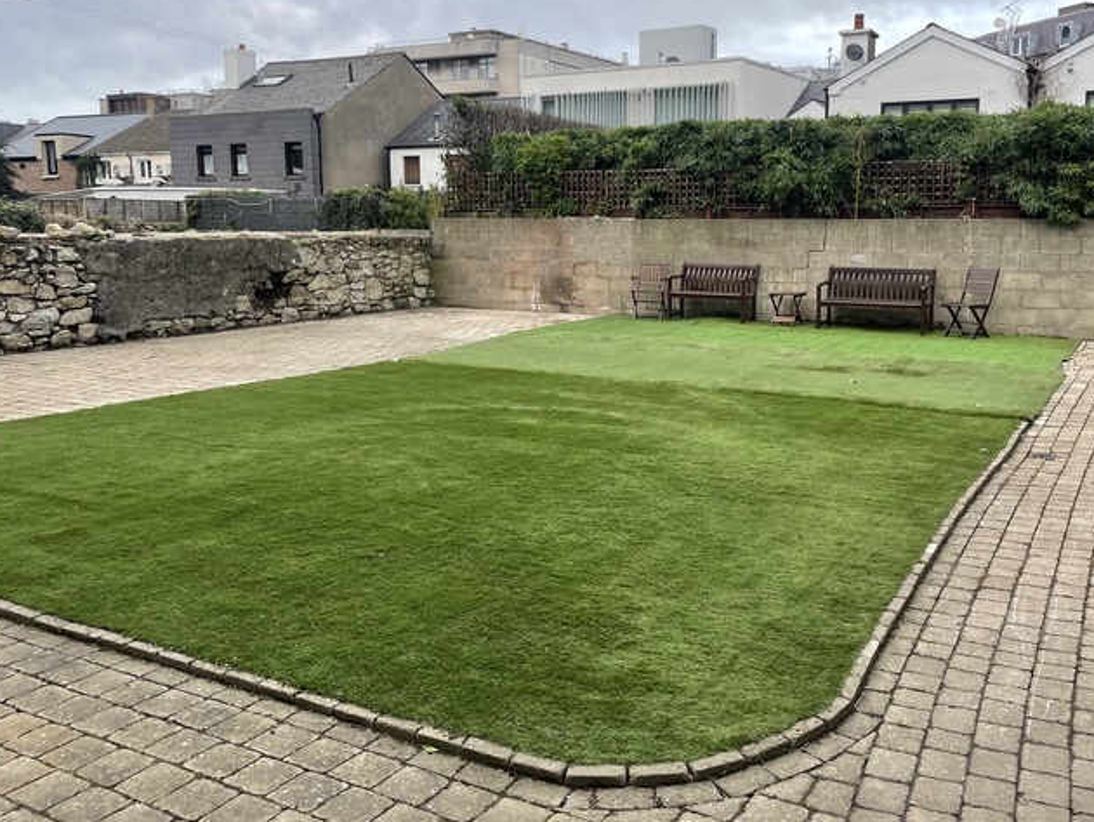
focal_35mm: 33
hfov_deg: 55.2
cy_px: 372
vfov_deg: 42.9
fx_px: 1043
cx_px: 615
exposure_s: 1/121
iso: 32
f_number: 1.6
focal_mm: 4.2
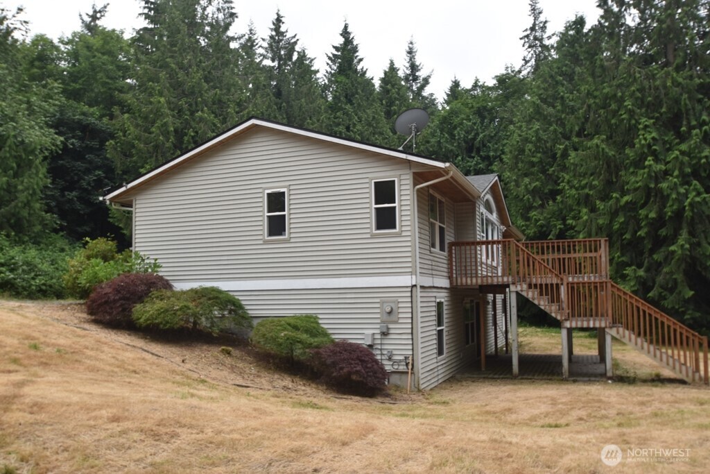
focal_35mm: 30
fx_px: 592
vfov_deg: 43.6
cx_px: 355
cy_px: 237
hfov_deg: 61.9
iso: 360
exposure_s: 1/250
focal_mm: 20
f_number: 5.6
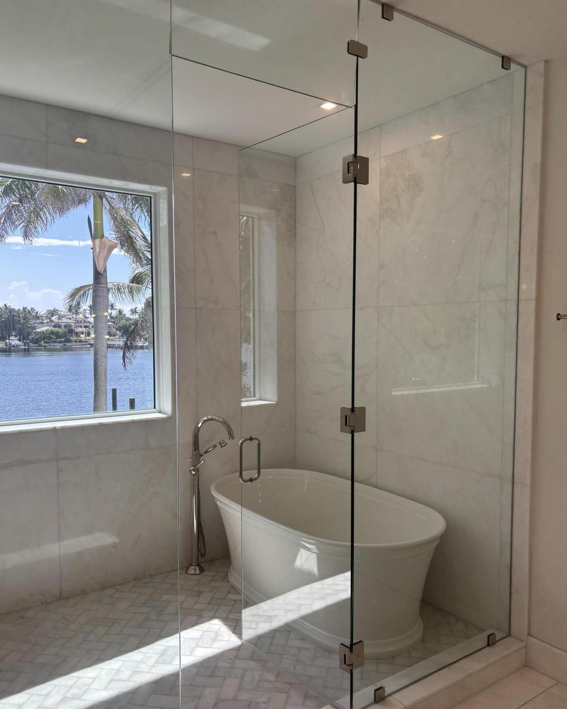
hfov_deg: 51.5
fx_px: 587
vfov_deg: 62.2
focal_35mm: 28
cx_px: 287
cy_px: 376
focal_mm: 5.96
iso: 50
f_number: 1.6
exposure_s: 1/315
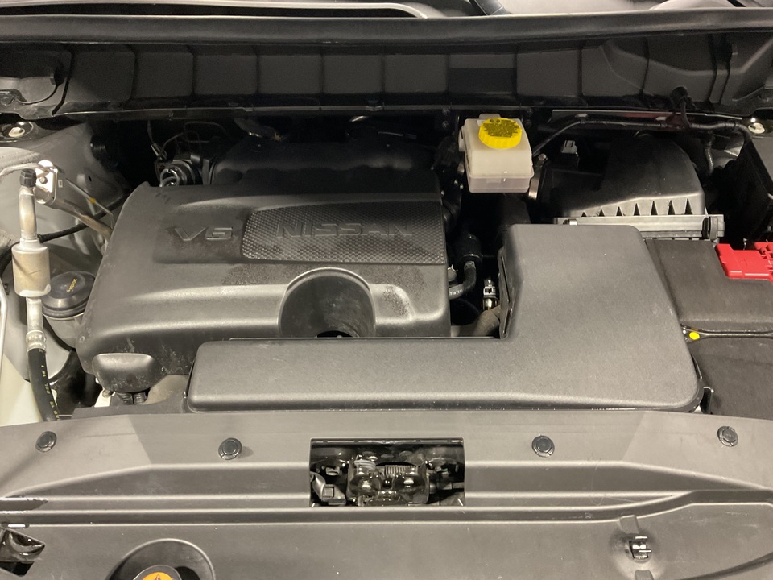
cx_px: 386
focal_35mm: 29
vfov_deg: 48.2
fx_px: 648
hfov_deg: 61.7
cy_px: 290
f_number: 1.8
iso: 250
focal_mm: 3
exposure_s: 1/33
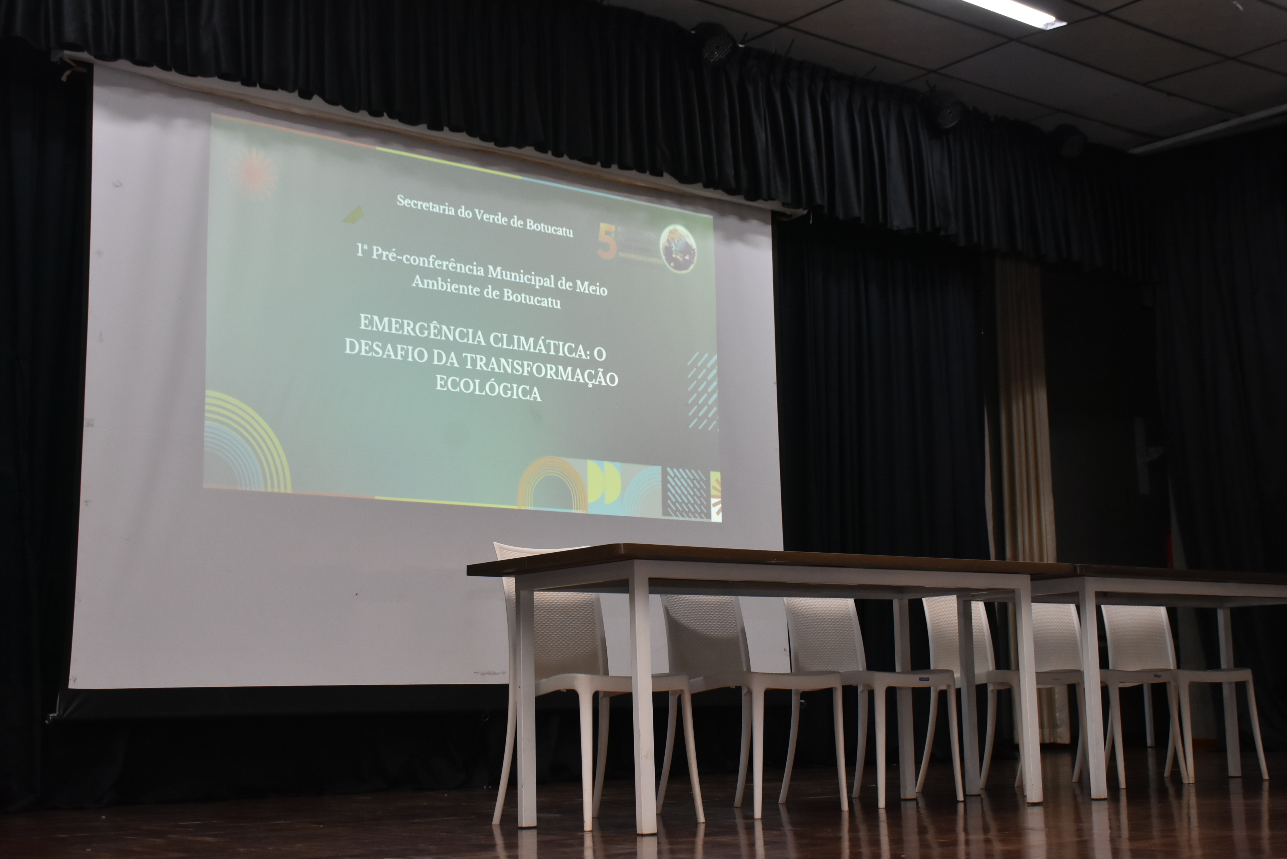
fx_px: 1716
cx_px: 644
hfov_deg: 41.1
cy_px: 430
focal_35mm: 48
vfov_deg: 28.1
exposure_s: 1/100
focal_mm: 32
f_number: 5.6
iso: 1100
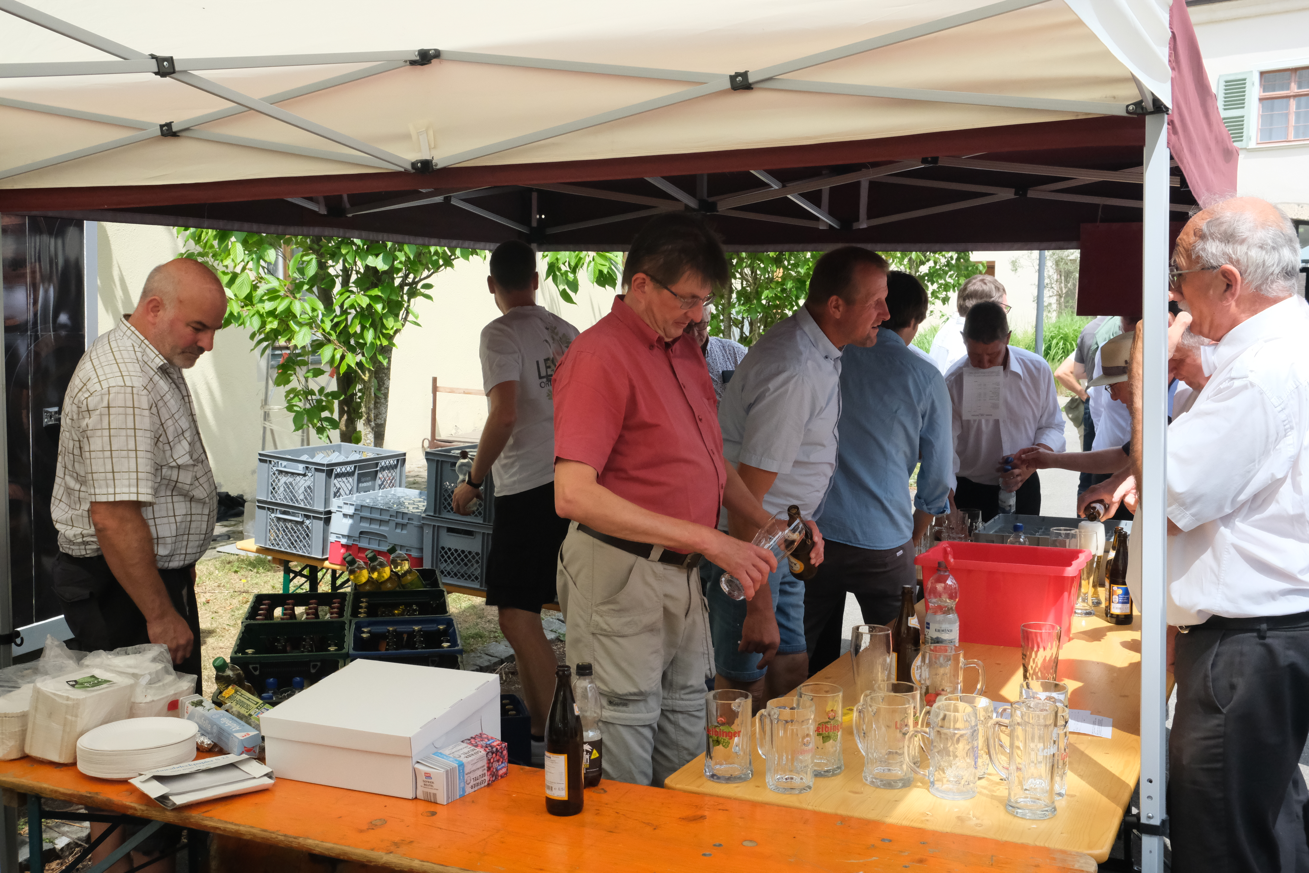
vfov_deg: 36.9
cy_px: 436
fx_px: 1309
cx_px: 654
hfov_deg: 53.1
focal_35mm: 36
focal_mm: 24.3
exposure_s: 1/2200
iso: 4000
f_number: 9
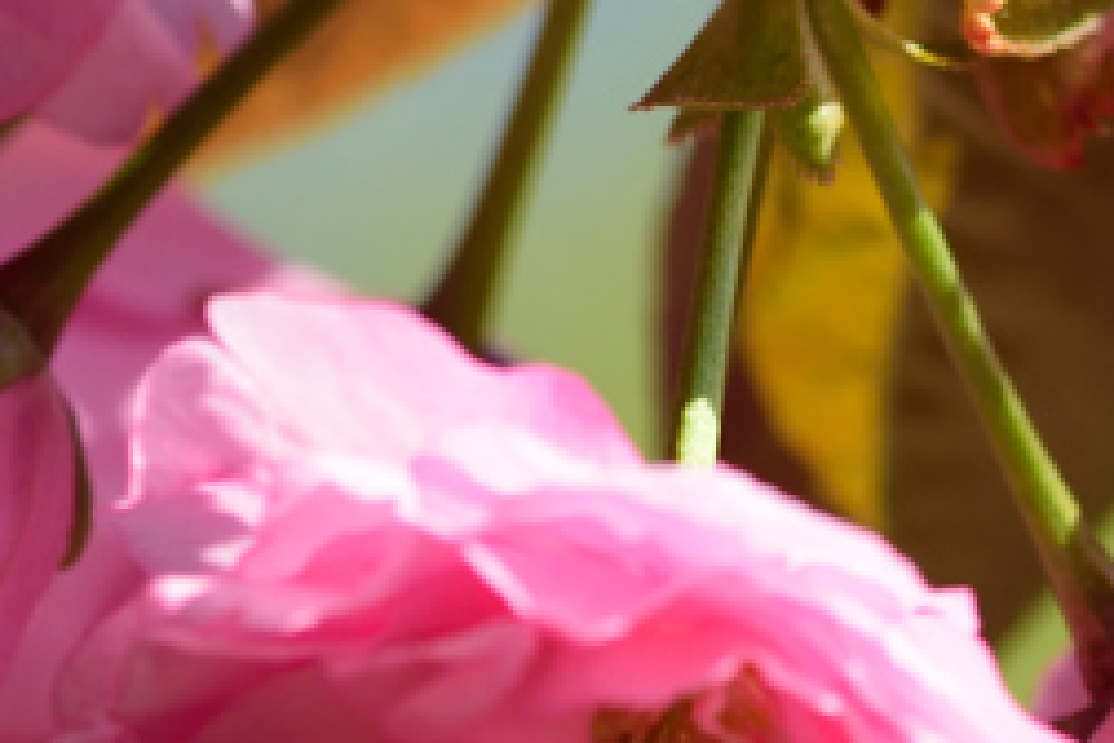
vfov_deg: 2.1
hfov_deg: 3.2
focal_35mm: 640
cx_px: 1587
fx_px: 19804
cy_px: 66
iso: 200
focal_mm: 105
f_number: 6.3
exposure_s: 1/640
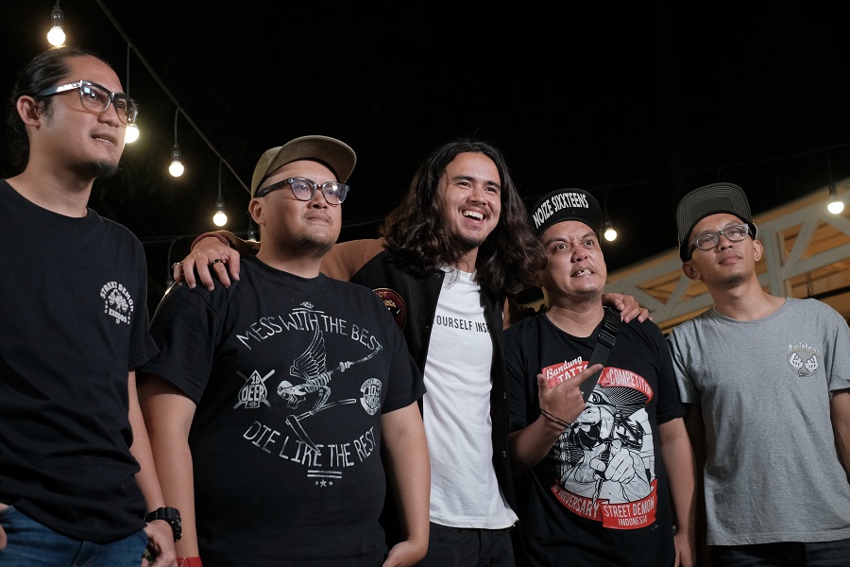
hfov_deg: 37.5
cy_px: 284
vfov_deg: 25.5
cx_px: 425
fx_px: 1251
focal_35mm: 53
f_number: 3.2
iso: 2000
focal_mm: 35
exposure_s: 1/100
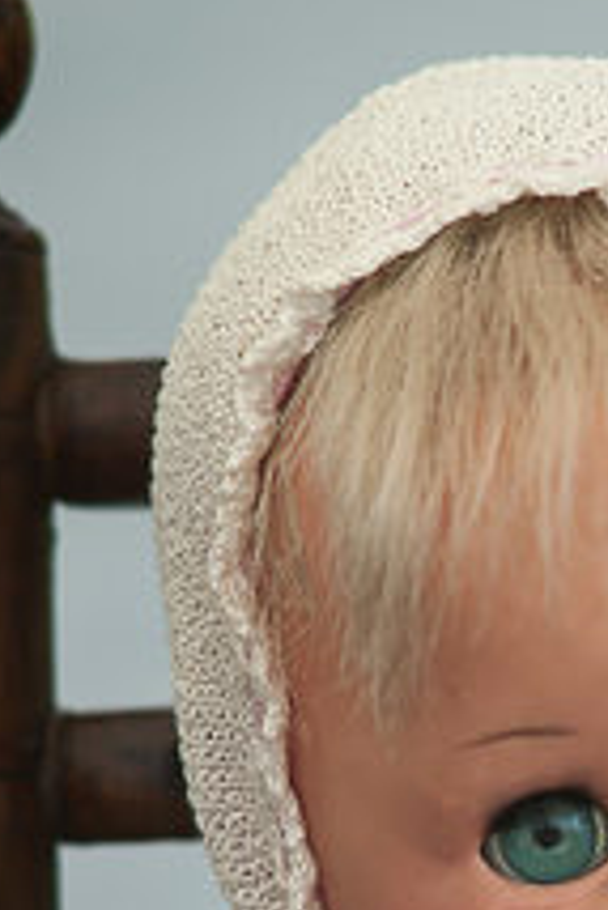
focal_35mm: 238
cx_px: 867
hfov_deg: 5.7
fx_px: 6019
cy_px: 797
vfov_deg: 8.6
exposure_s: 1/800
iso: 200
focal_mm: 85
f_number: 2
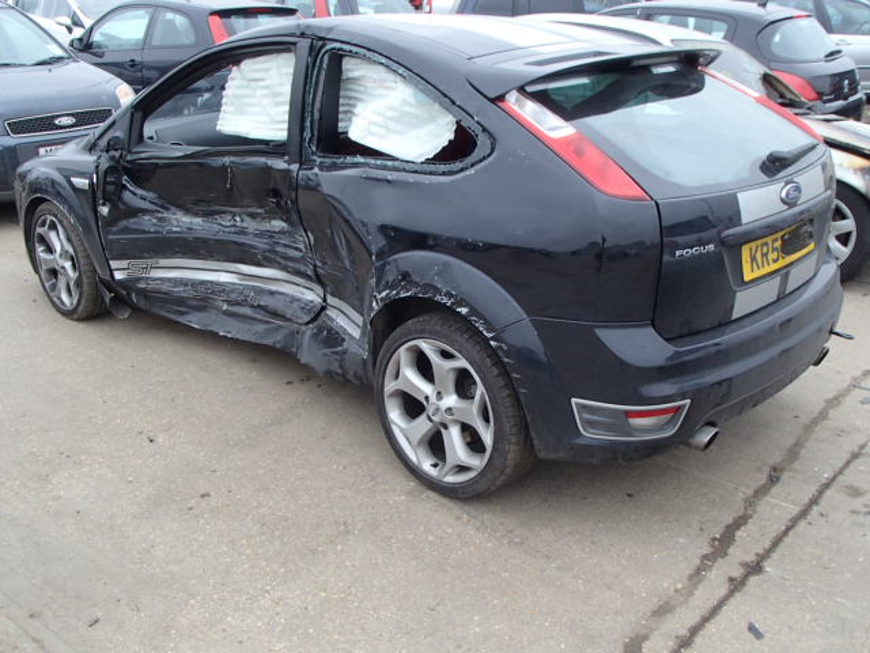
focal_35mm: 36
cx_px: 435
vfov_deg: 39.7
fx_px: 905
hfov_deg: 51.4
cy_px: 326
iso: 250
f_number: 4.5
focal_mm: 6.45
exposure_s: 1/40
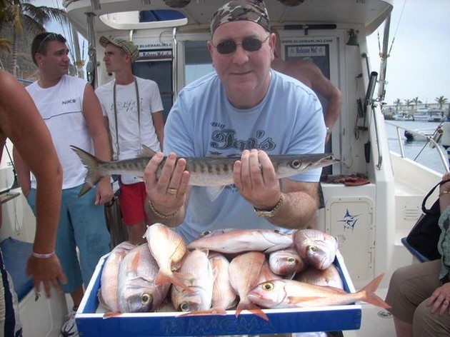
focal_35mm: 37
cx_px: 225
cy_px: 168
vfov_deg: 38.6
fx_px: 481
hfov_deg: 50.2
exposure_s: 1/169
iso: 64
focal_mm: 6.2
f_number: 5.6
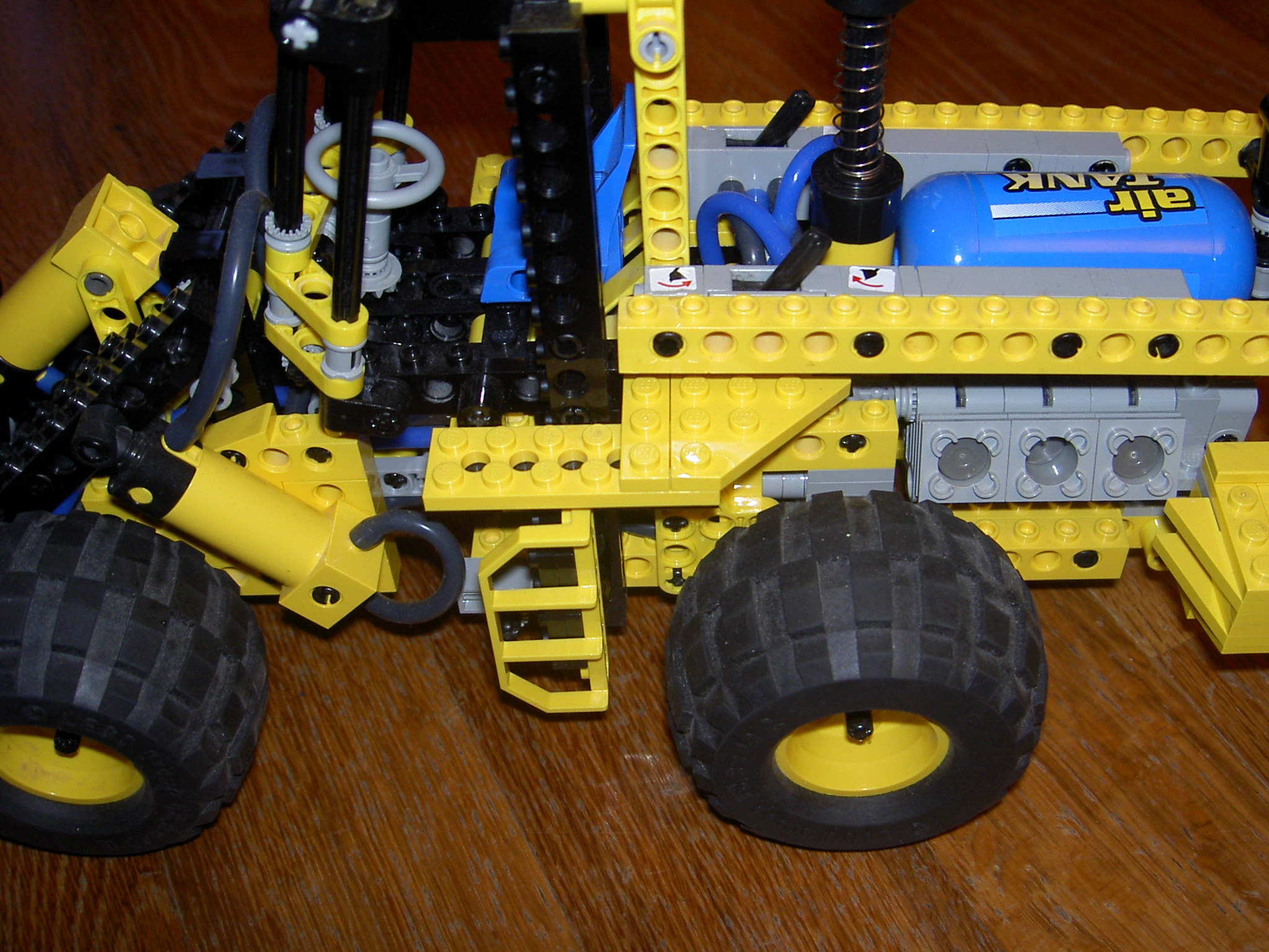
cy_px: 476
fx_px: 1430
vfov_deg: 36.8
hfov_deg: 47.9
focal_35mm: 39
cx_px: 634
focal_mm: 8
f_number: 2.8
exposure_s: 1/59.5
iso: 100
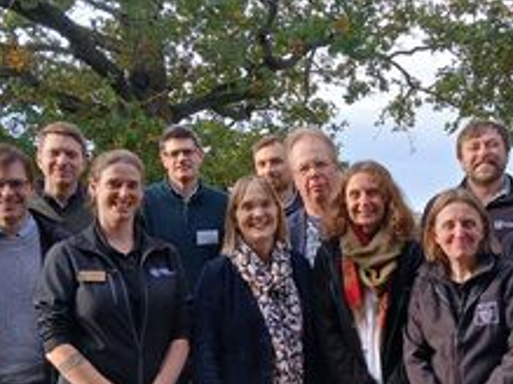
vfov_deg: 27.3
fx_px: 785
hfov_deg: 36.0
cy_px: 270
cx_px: 315
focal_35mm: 53
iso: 32
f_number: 1.8
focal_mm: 3.98
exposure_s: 1/100
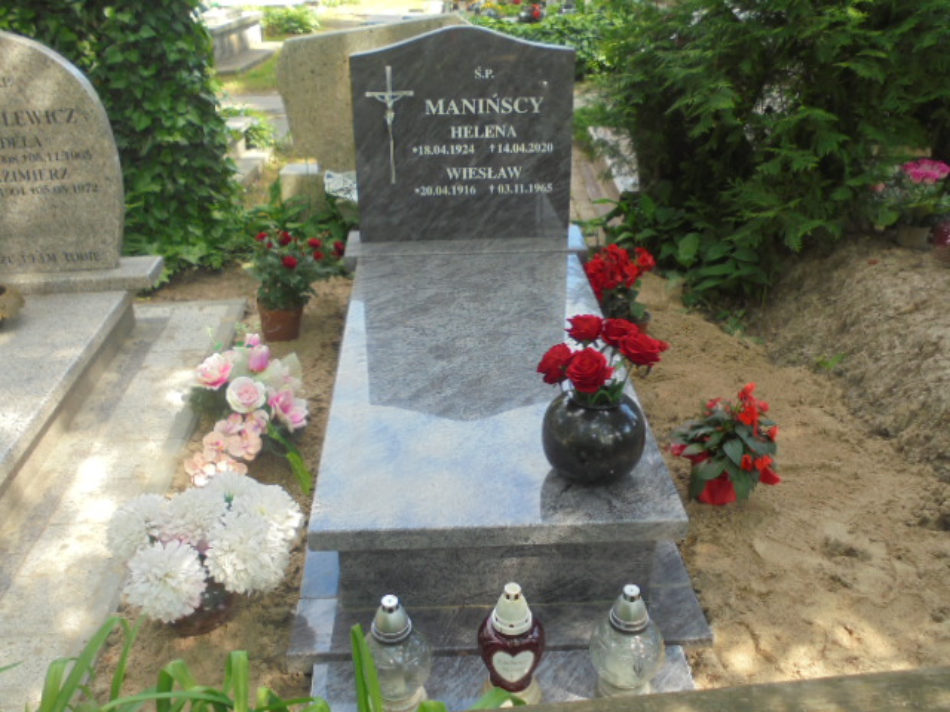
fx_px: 933
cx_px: 475
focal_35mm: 34
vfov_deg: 41.8
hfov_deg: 54.0
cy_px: 356
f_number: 4
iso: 100
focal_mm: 6.1
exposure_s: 1/125
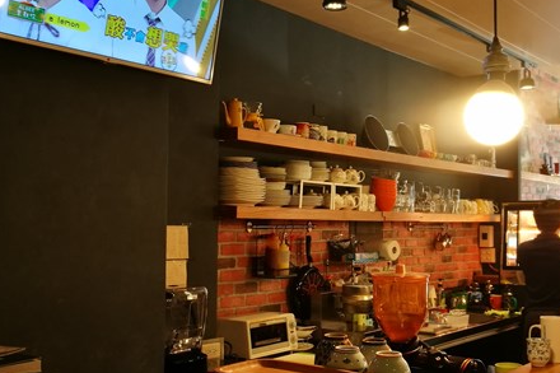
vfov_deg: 29.2
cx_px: 325
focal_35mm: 46
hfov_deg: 42.6
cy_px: 192
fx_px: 715
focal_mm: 4.5
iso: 200
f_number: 2.2
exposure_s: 1/30
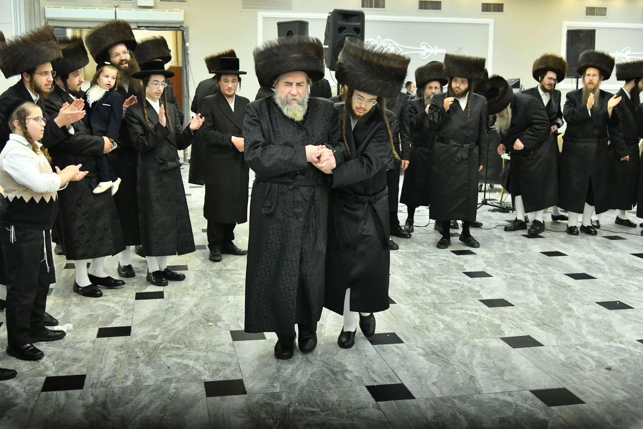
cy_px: 214
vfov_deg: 33.4
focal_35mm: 40
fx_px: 714
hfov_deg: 48.5
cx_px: 322
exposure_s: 1/250
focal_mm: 40
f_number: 4.5
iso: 4000
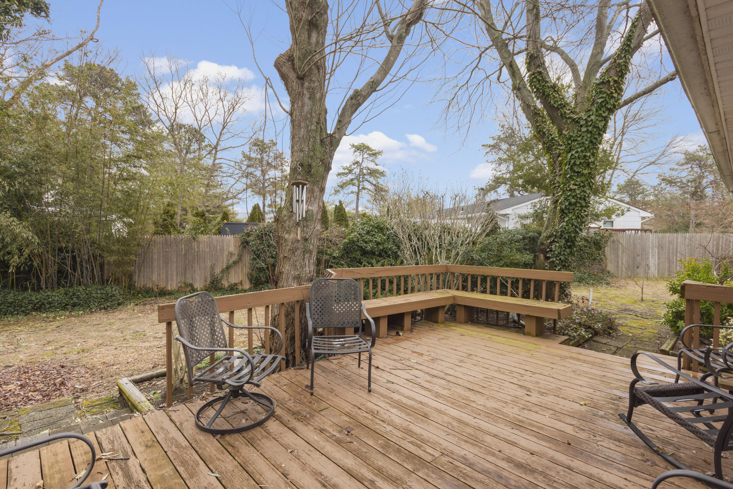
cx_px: 369
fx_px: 346
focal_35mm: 17
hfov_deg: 93.3
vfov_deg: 70.4
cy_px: 246
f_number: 8
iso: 250
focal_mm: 10
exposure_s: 1/200
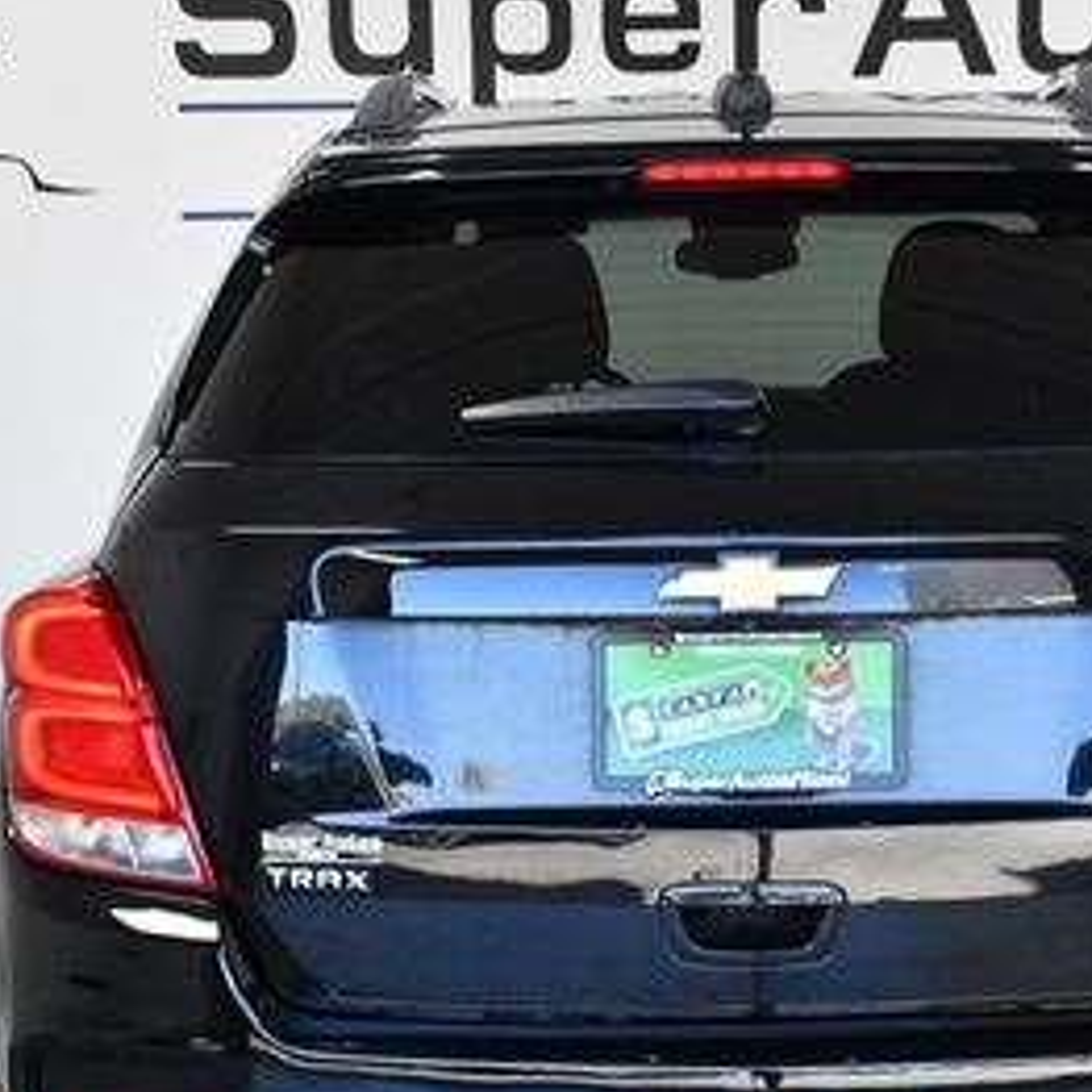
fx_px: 2891
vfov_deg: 21.3
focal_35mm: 81
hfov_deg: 21.3
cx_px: 717
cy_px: 704
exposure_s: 1/320
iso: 2500
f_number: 9
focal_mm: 26
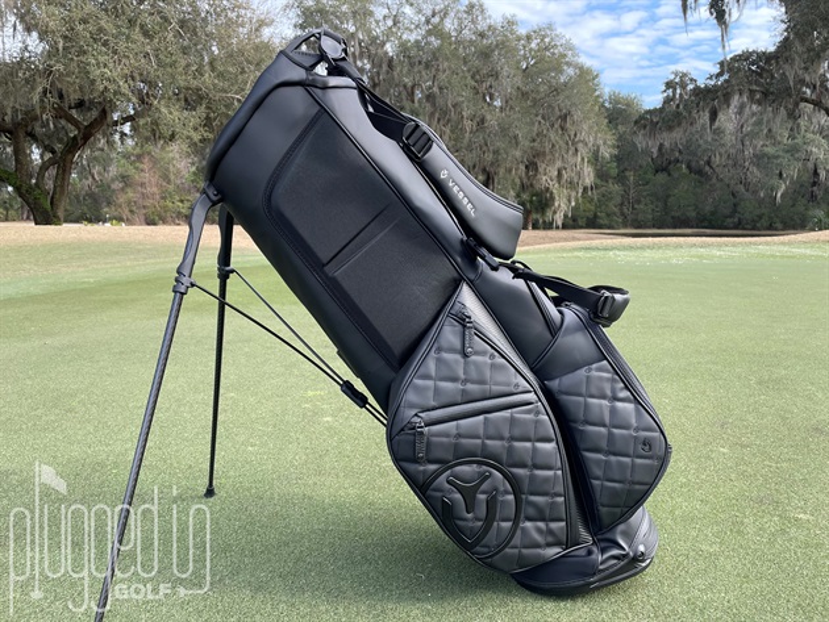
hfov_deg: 67.3
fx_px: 623
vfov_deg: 53.1
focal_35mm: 26
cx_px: 414
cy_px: 311
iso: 32
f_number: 1.6
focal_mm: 4.2
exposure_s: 1/558
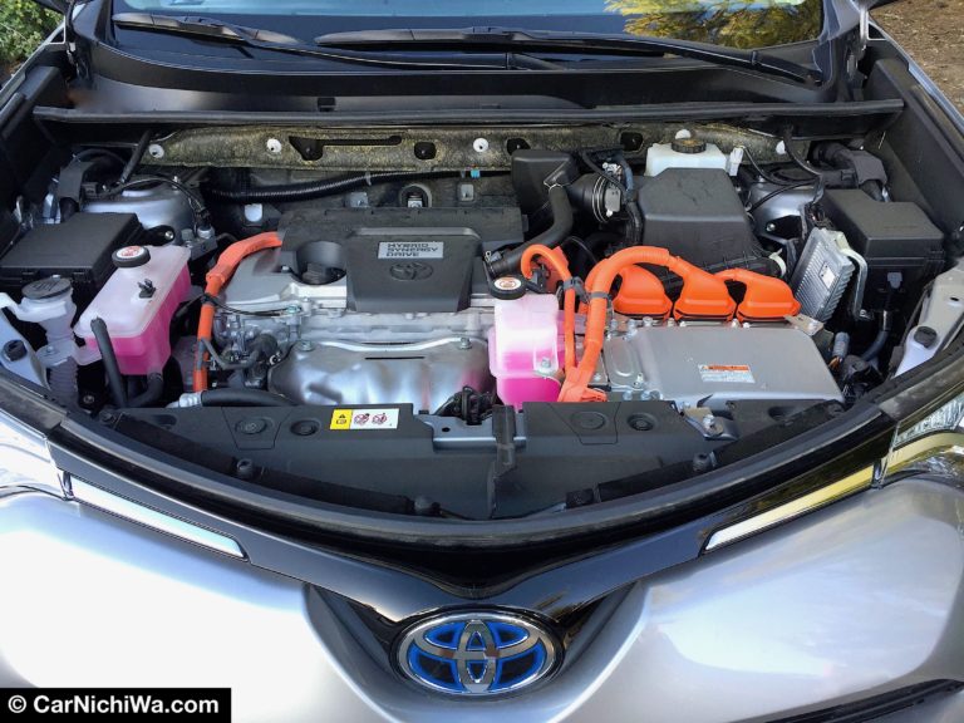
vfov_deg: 48.2
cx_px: 482
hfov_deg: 61.7
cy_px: 362
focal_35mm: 29
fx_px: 808
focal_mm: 4.15
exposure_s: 1/120
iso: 50
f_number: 2.2
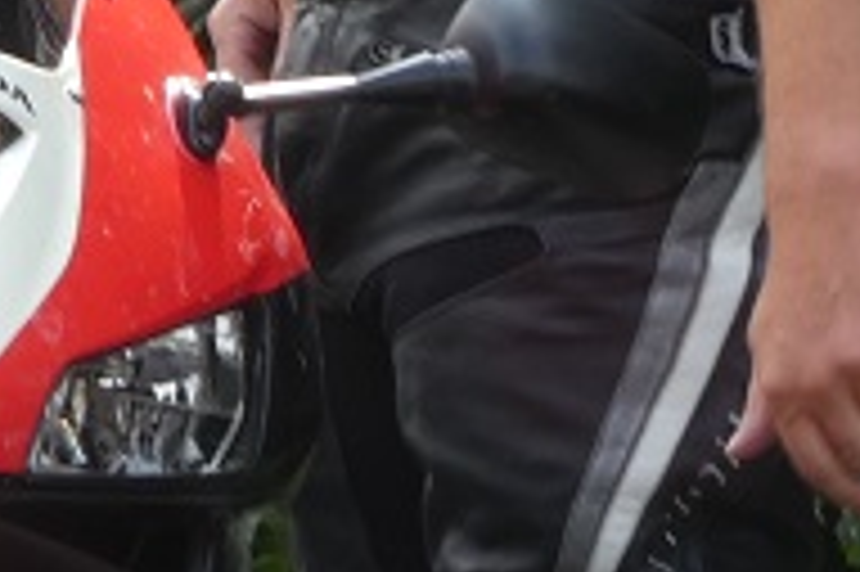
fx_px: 47163
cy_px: 721
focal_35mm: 1976
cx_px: -738
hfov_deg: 1.0
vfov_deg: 0.7
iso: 80
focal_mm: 64.9
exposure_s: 1/100
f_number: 5.6
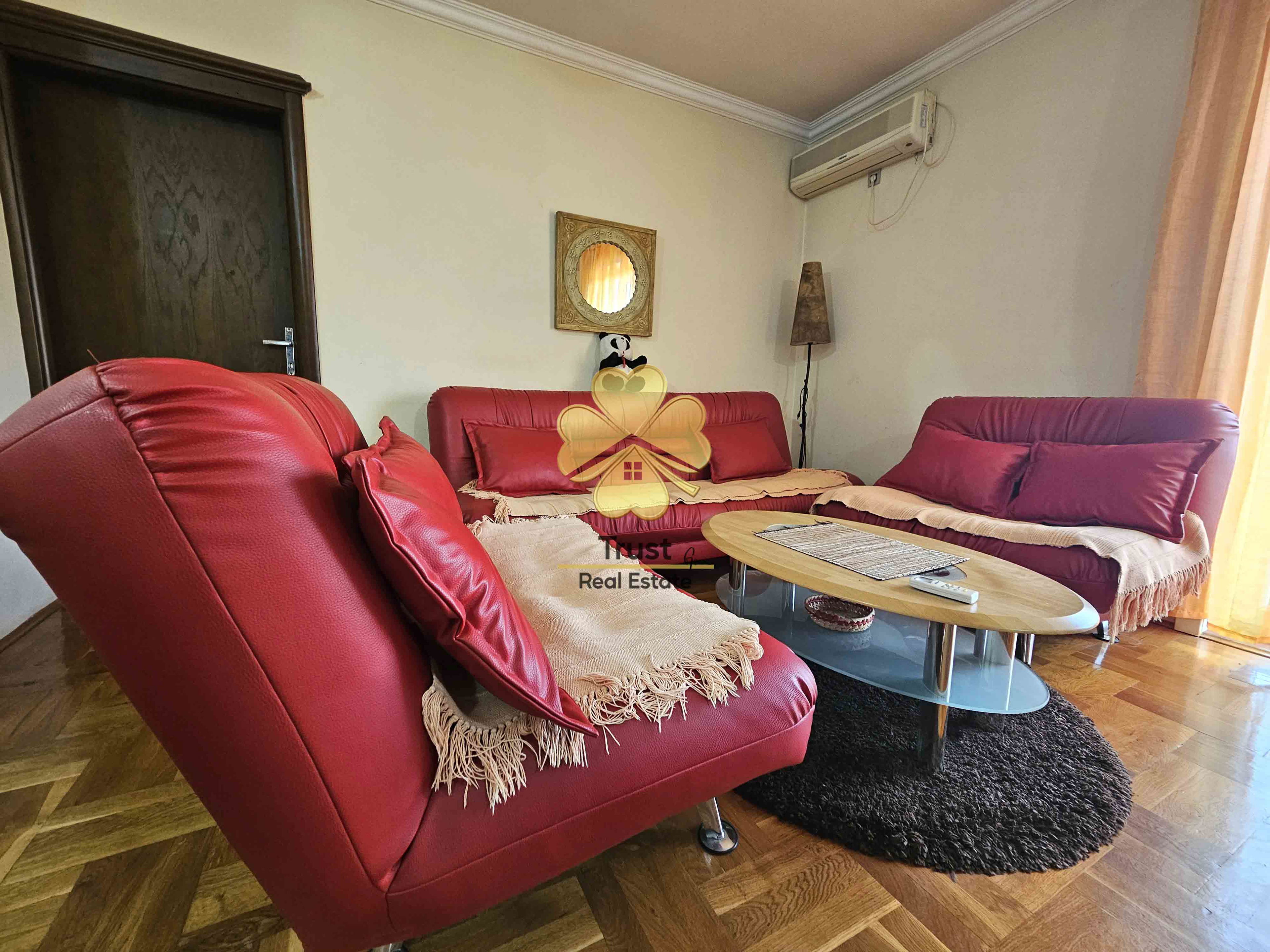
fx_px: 477
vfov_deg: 89.9
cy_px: 476
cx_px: 635
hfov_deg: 106.2
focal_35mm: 13
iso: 320
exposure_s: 1/33
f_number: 2.2
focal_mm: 2.2
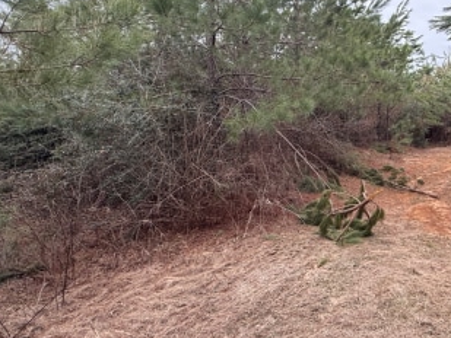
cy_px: 130
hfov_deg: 54.3
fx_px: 378
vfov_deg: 47.9
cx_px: 400
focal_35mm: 29
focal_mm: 2.22
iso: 64
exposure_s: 1/207
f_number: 2.2
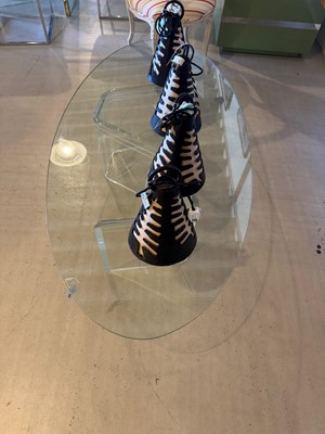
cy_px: 217
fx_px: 300
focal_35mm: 24
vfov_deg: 71.6
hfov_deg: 56.8
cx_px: 162
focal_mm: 6.76
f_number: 1.78
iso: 800
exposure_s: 1/50
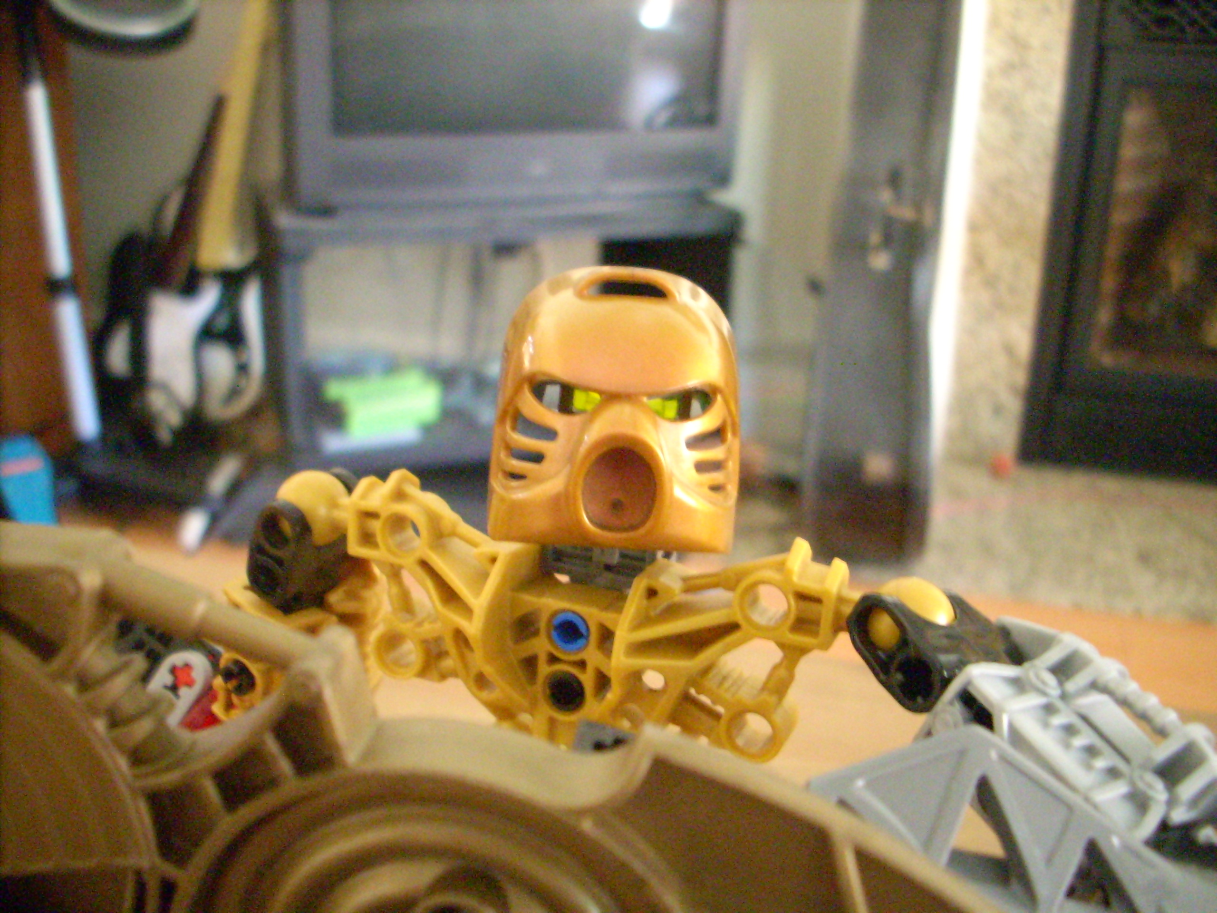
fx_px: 1301
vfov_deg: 38.7
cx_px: 608
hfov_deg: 50.1
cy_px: 456
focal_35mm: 37
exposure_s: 1/4
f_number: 2.8
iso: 766
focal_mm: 6.2
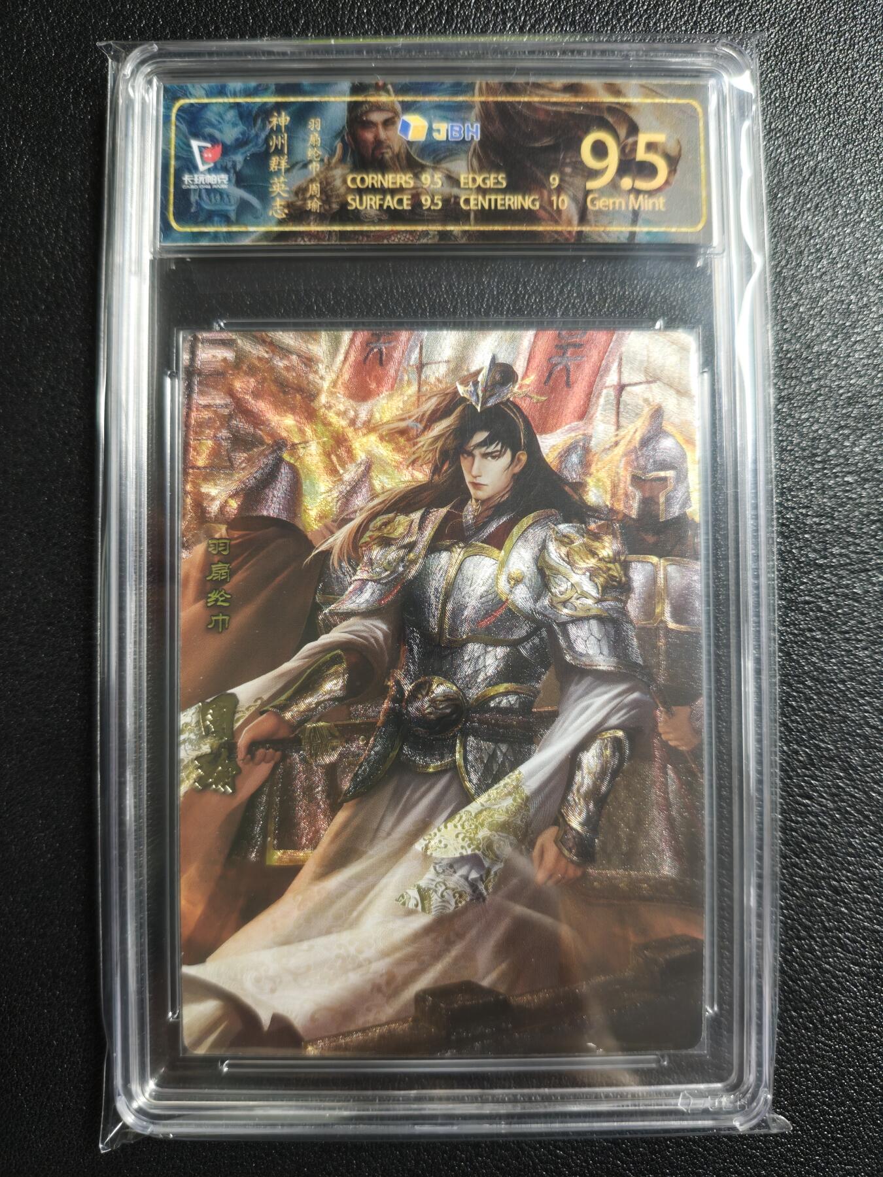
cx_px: 442
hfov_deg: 53.1
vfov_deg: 67.3
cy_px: 588
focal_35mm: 26
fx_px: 884
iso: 400
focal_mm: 4.94
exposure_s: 1/50
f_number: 1.5
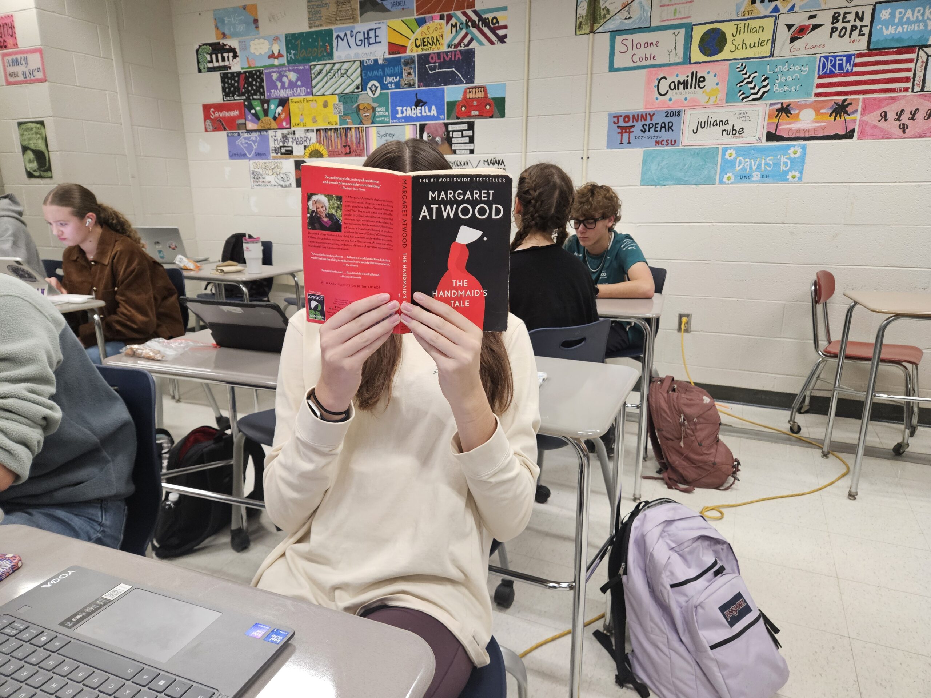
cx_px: 466
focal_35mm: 23
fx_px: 619
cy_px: 349
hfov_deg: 73.9
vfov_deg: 58.9
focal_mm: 5.4
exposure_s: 1/120
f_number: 1.8
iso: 500
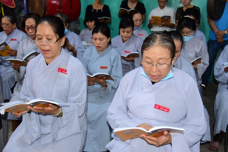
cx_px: 114
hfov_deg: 50.7
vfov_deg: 35.1
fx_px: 241
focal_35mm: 38
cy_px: 76
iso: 1000
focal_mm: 38
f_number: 4
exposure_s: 1/30
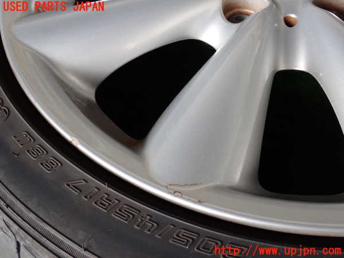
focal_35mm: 44
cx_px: 172
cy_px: 129
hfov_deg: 42.9
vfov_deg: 32.9
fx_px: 437
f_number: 2.9
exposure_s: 1/60
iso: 200
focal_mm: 7.84
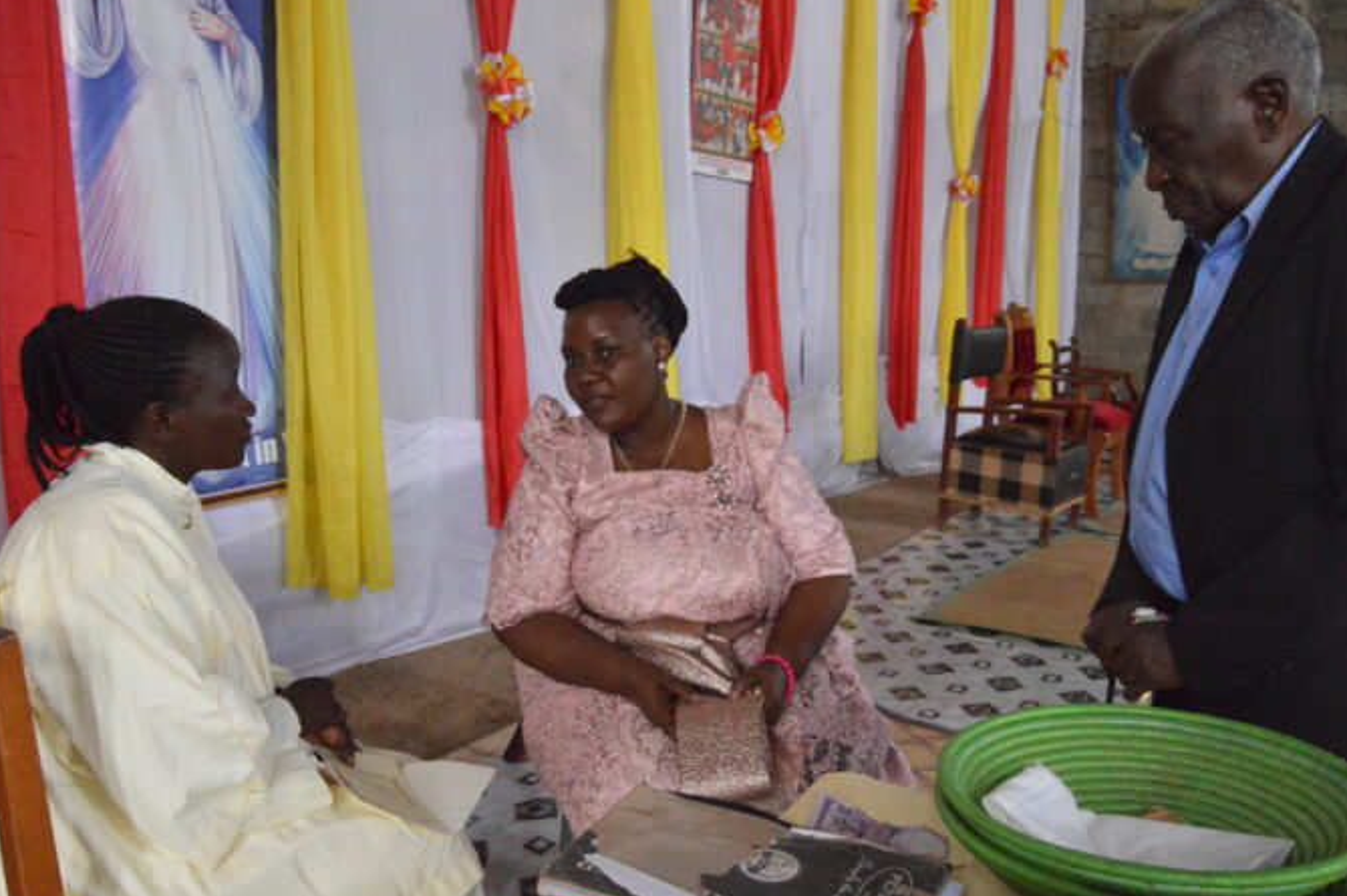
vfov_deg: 42.2
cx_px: 652
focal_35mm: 31
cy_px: 496
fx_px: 1159
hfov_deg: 60.3
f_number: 7.1
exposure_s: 1/200
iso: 6400
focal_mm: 18
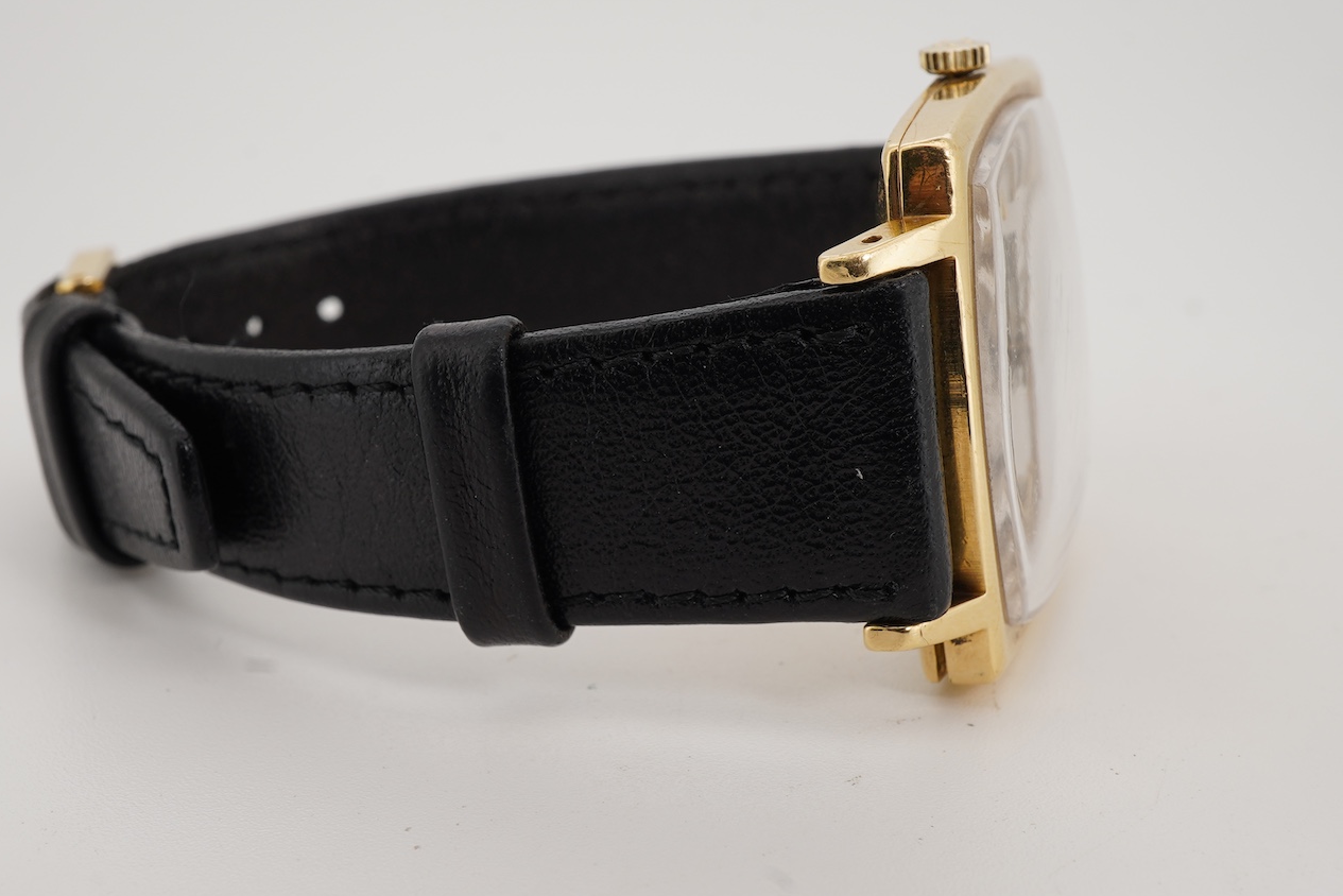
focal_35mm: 56
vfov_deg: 24.2
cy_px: 448
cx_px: 607
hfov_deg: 35.6
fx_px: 2089
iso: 160
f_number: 22
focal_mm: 30
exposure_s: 1/160
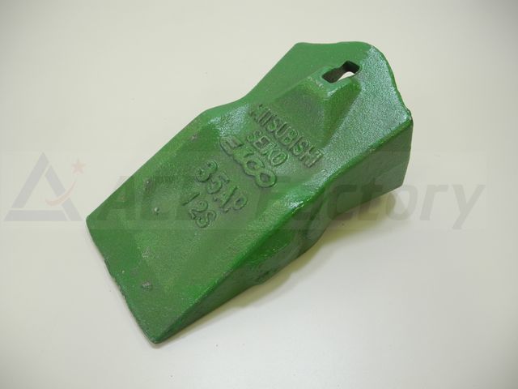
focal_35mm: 28
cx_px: 259
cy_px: 194
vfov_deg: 49.7
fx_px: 419
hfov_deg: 63.4
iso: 100
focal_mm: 6
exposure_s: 1/35
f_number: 2.8
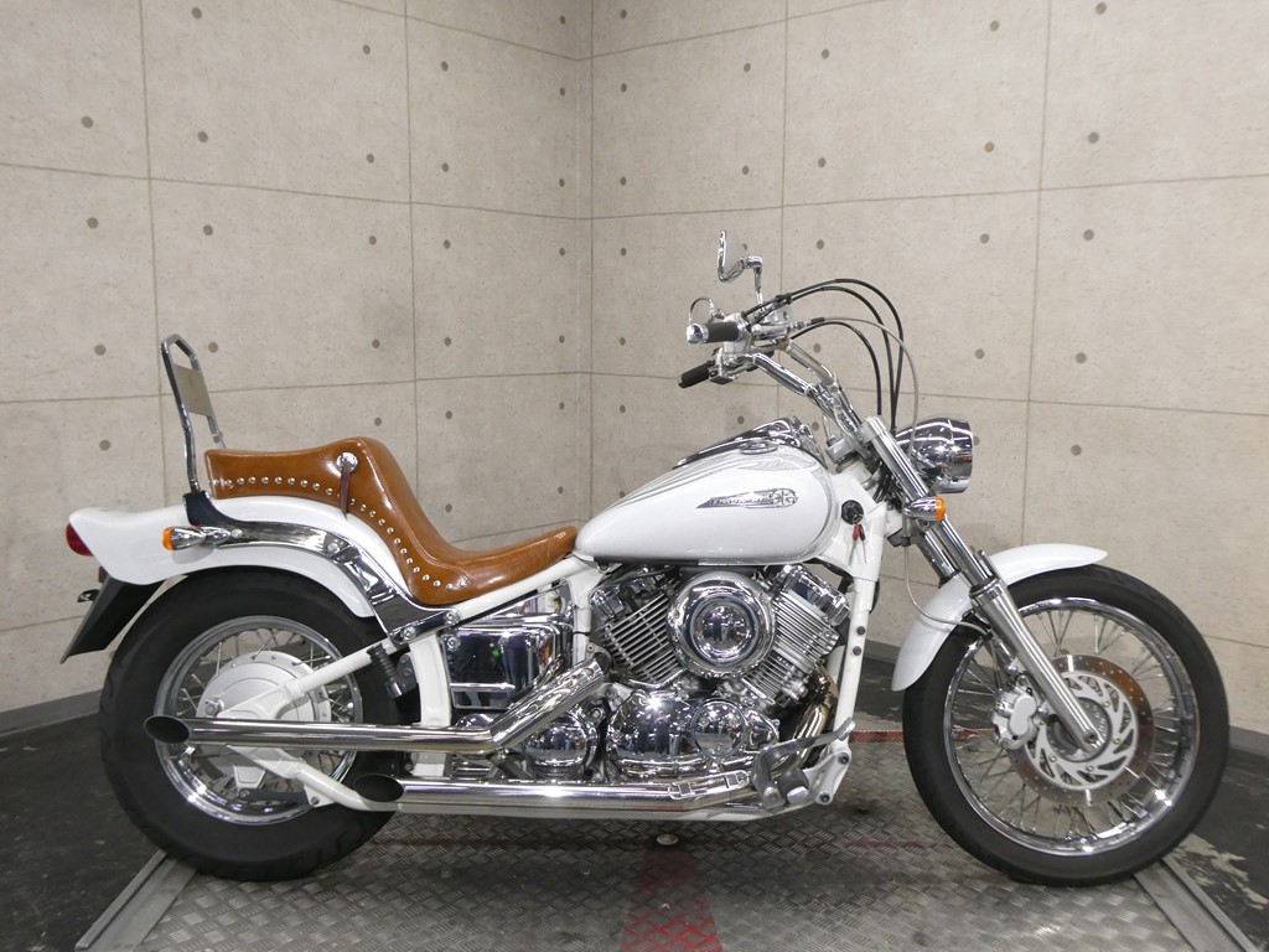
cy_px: 476
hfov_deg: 58.4
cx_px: 634
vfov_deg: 45.4
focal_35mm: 31
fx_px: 1136
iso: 320
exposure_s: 1/80
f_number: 3.5
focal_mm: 5.4
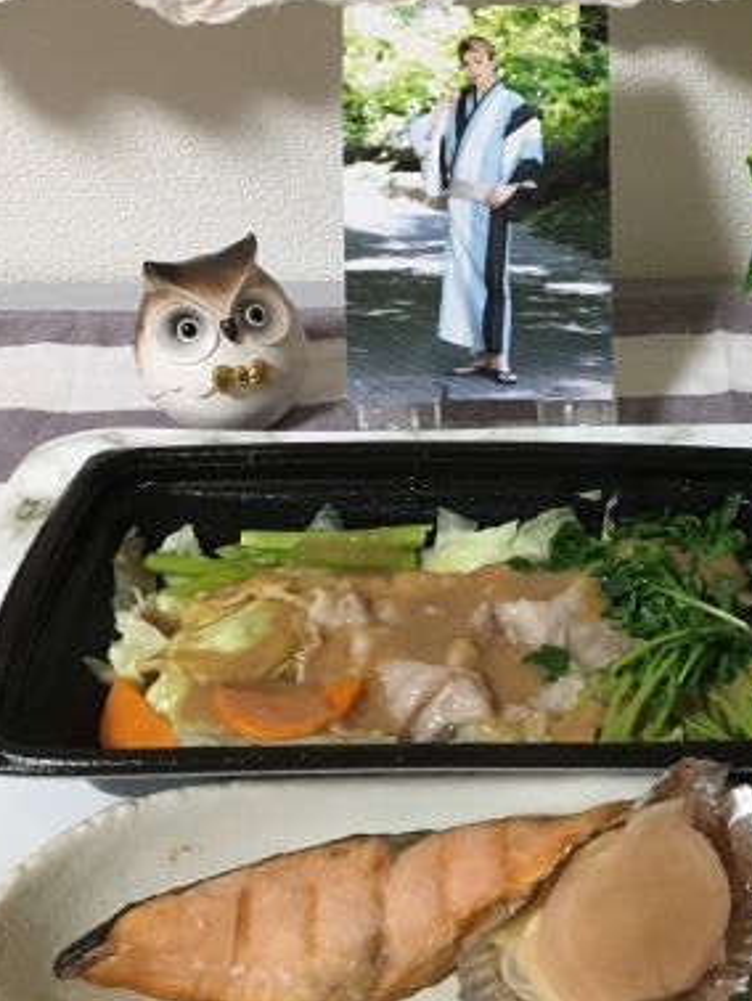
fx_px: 1331
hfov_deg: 30.7
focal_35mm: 46
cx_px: 612
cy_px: 498
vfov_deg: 41.2
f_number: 2.2
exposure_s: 1/24
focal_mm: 4.15
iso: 200
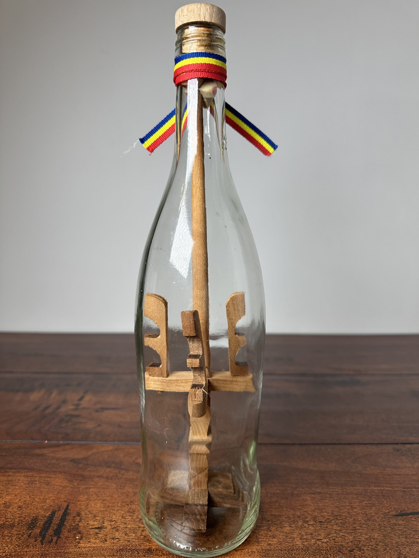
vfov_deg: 71.6
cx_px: 210
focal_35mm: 24
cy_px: 279
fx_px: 387
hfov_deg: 56.8
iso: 125
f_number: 1.78
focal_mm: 6.86
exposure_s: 1/120
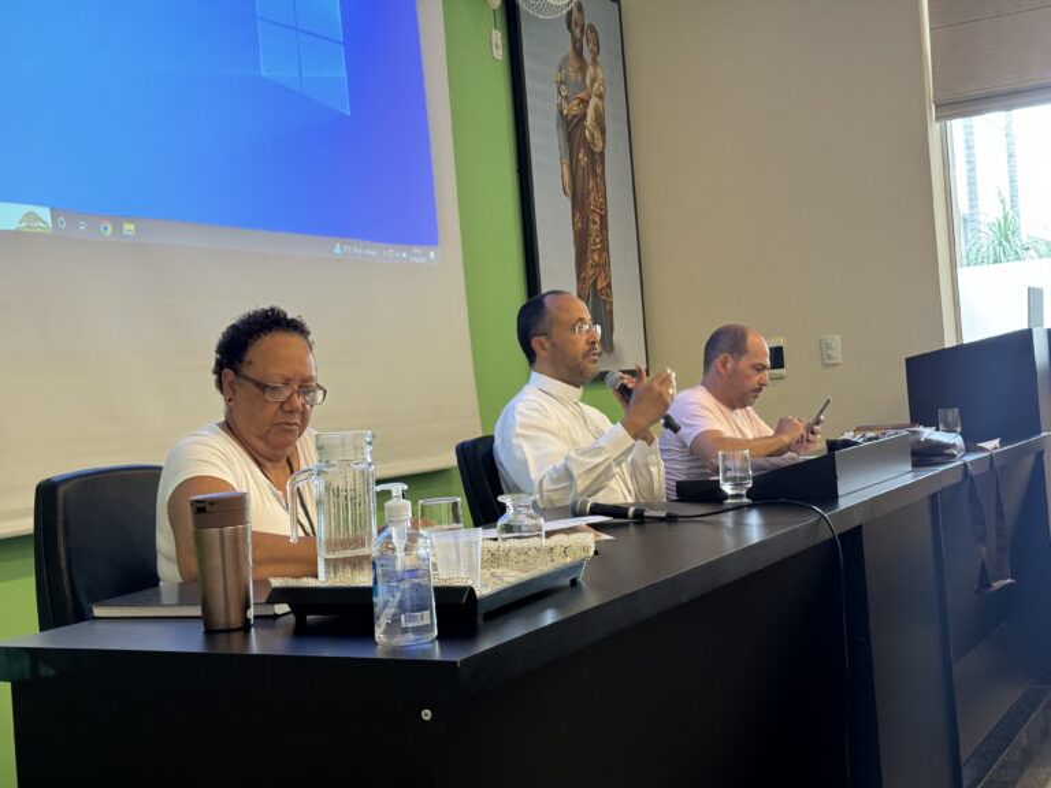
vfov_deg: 30.3
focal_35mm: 48
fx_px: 1457
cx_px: 526
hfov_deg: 39.7
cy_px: 394
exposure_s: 1/40
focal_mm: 6.86
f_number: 1.78
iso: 200
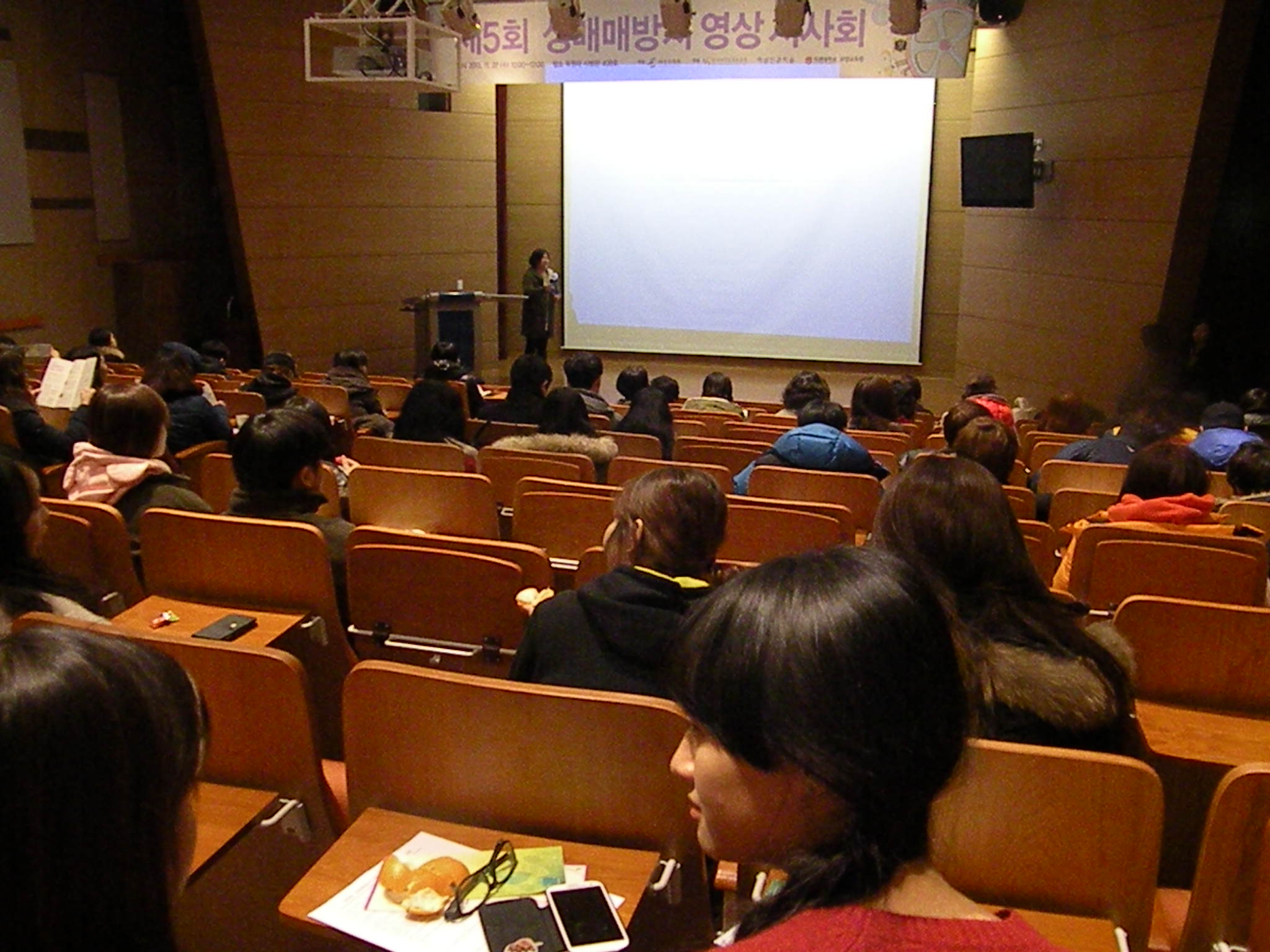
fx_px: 1174
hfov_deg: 56.8
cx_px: 635
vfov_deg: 44.2
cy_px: 476
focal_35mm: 32
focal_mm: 5.8
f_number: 3.2
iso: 1600
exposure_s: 1/176
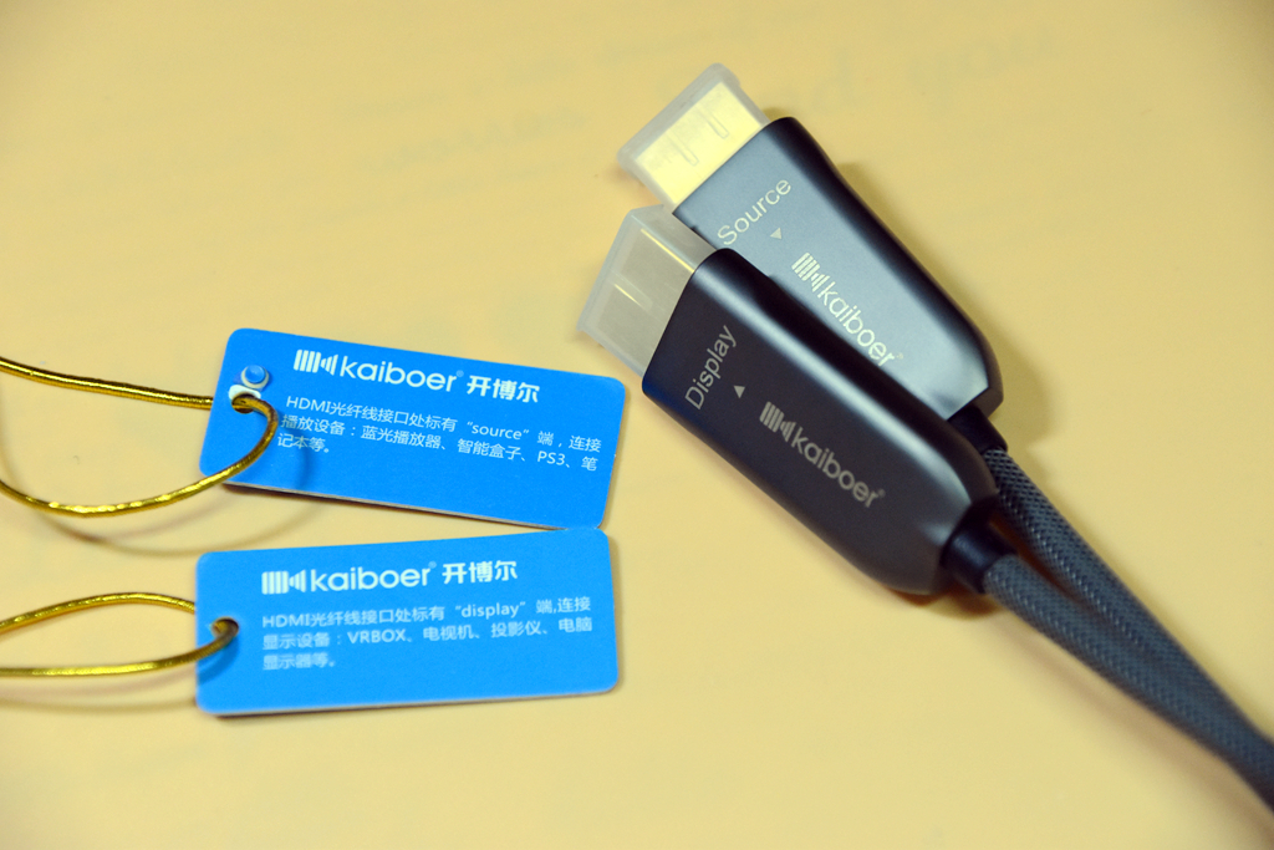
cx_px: 637
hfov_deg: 14.0
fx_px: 5203
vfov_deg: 9.3
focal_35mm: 147
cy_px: 425
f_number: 5.6
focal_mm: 98
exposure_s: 1/125
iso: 2000
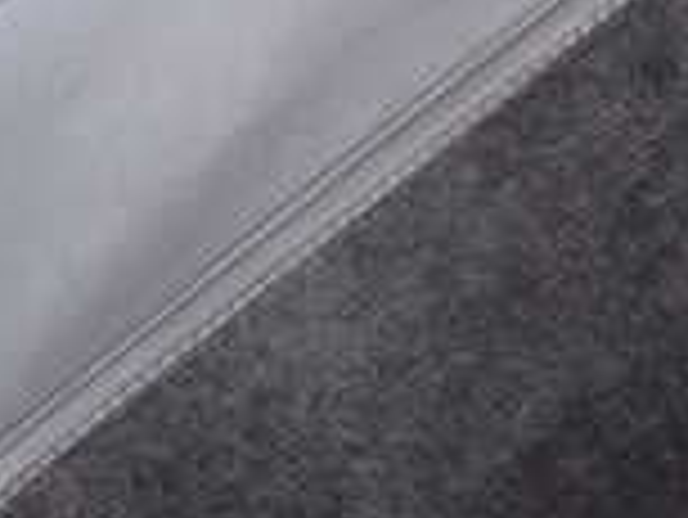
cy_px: -41
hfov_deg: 20.0
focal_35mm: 98
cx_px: 432
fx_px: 1949
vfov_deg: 14.8
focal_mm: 4.5
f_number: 2
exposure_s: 1/30
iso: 400
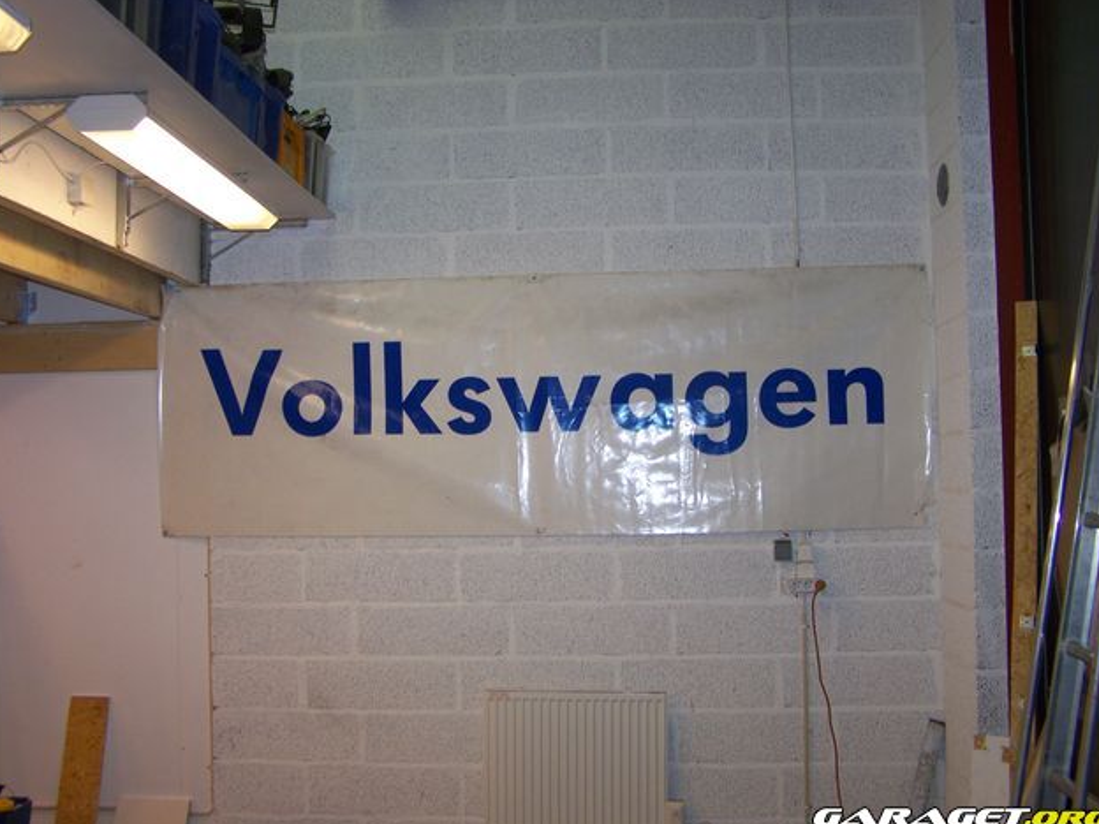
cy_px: 412
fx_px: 1238
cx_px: 551
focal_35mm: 39
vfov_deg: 36.8
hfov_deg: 47.9
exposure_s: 1/60
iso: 80
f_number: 2.8
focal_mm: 6.3
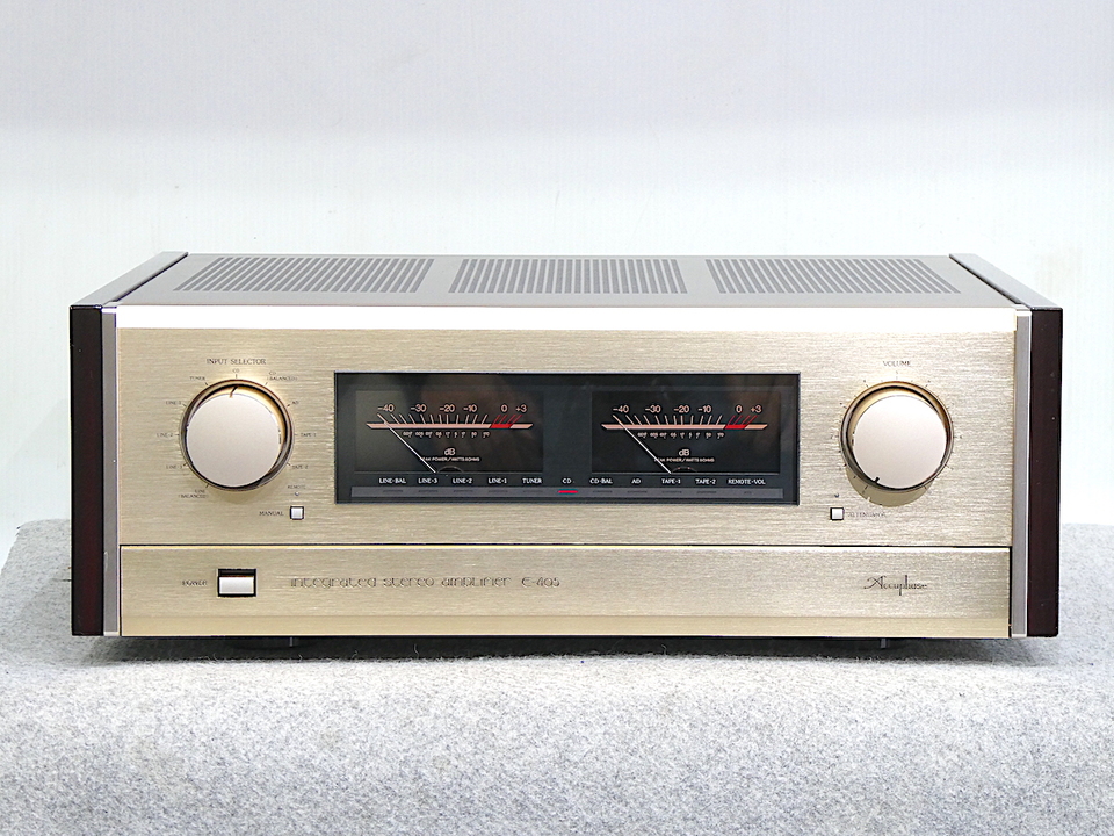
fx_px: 3411
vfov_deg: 14.0
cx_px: 557
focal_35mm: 106
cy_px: 418
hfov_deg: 18.5
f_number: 5.1
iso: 200
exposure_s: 1/8
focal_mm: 19
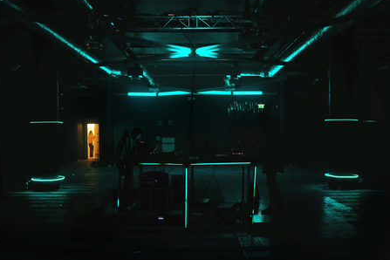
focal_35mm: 36
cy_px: 128
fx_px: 390
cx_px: 195
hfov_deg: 53.1
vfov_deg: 36.9
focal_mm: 23
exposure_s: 1/60
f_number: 2.8
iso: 1250
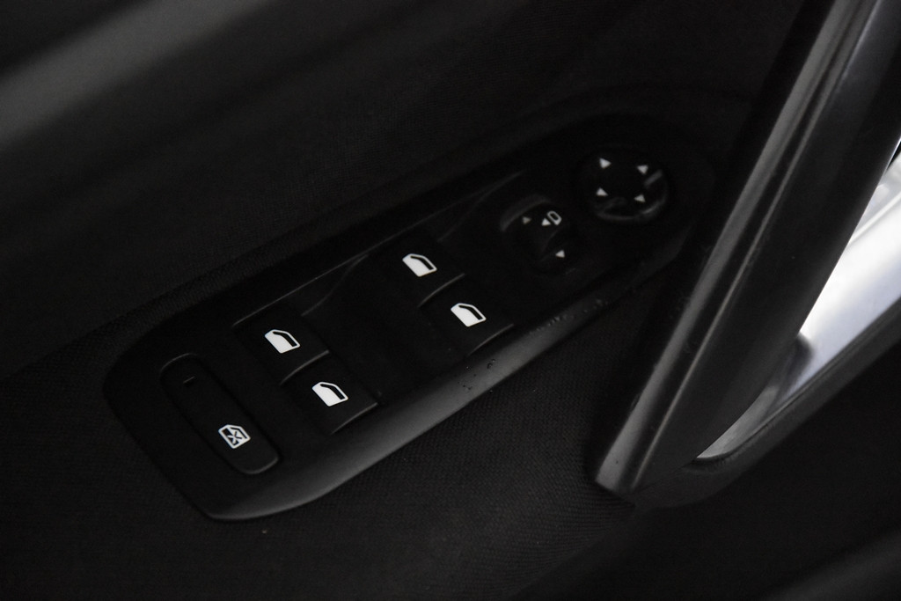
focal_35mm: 105
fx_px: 2628
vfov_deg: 13.0
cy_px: 300
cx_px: 450
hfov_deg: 19.5
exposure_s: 1/125
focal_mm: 70
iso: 12800
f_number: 4
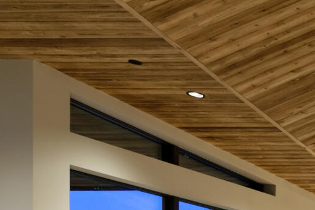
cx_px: 789
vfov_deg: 12.9
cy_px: 358
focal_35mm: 98
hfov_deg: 13.7
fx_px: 858
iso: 100
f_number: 7.1
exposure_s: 1/2.5
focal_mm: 17
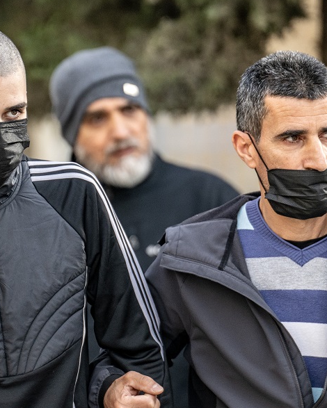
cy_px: 198
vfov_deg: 3.9
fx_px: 5937
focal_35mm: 491
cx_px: 69
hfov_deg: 3.2
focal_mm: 200
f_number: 2.8
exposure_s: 1/1250
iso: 400
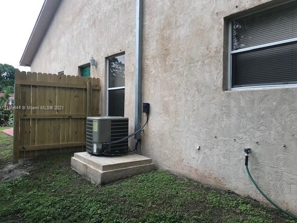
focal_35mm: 29
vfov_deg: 48.2
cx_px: 151
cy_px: 108
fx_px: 249
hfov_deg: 61.7
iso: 25
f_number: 1.8
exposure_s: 1/120
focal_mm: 3.99
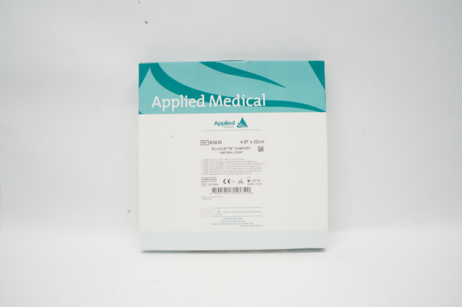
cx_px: 231
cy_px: 154
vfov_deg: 47.8
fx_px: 346
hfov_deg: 67.4
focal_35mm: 27
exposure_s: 1/13
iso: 1600
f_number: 22
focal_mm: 18
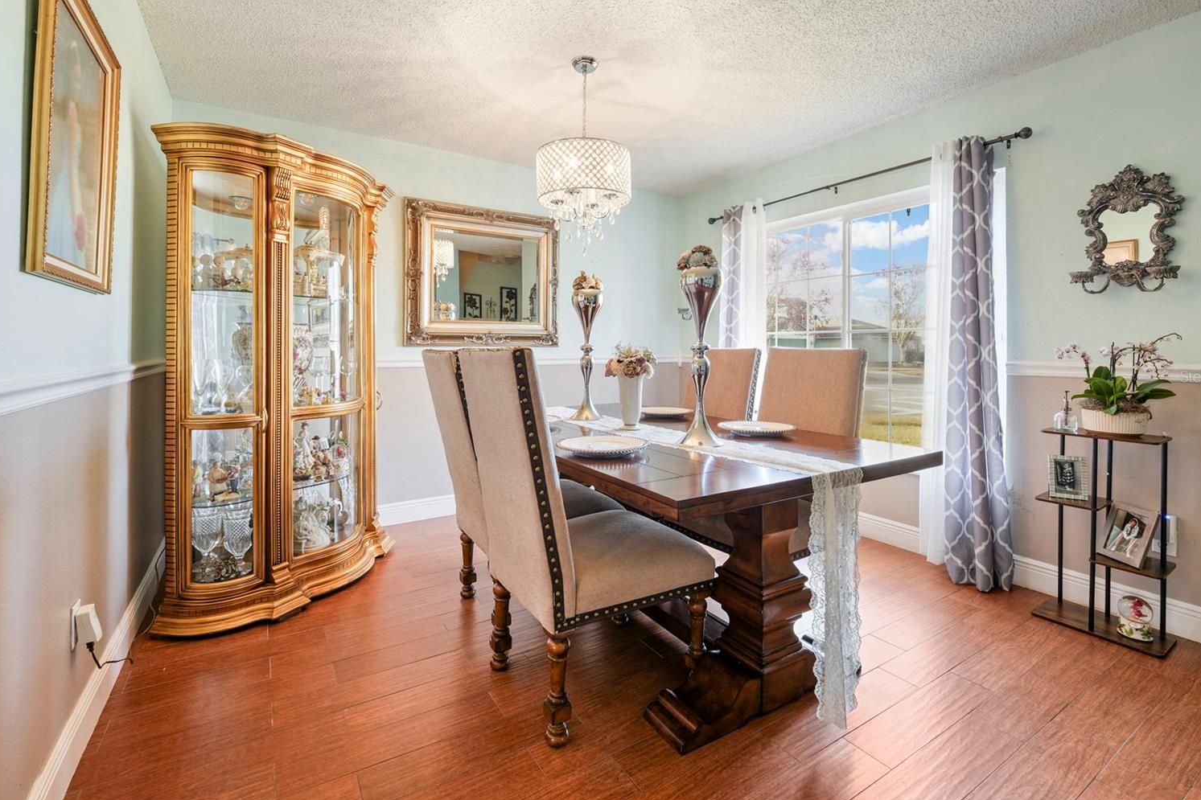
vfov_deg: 77.2
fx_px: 500
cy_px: 376
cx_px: 608
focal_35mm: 15
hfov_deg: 100.4
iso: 100
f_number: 8
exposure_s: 1.3
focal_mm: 14
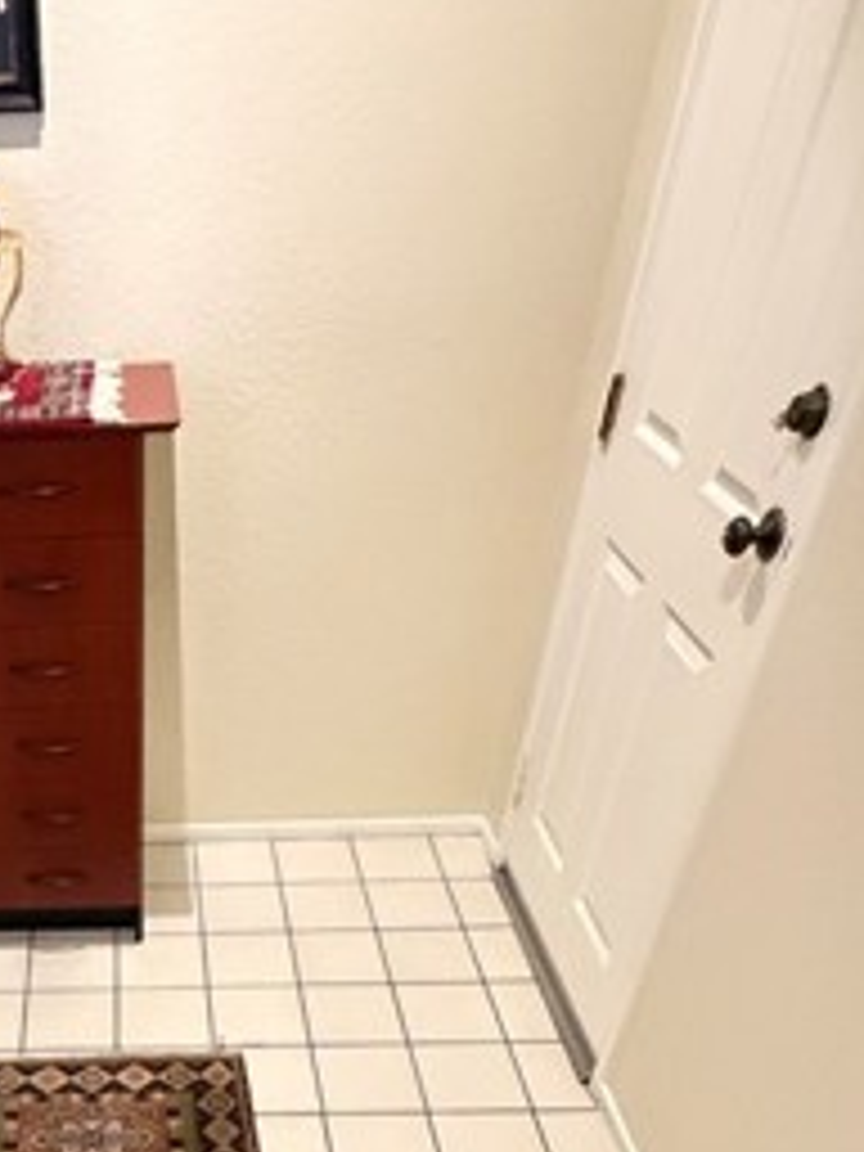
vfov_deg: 46.1
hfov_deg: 37.9
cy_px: 1094
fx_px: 1165
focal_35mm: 35
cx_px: 81
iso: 1250
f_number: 2.2
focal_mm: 2.22
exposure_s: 1/40
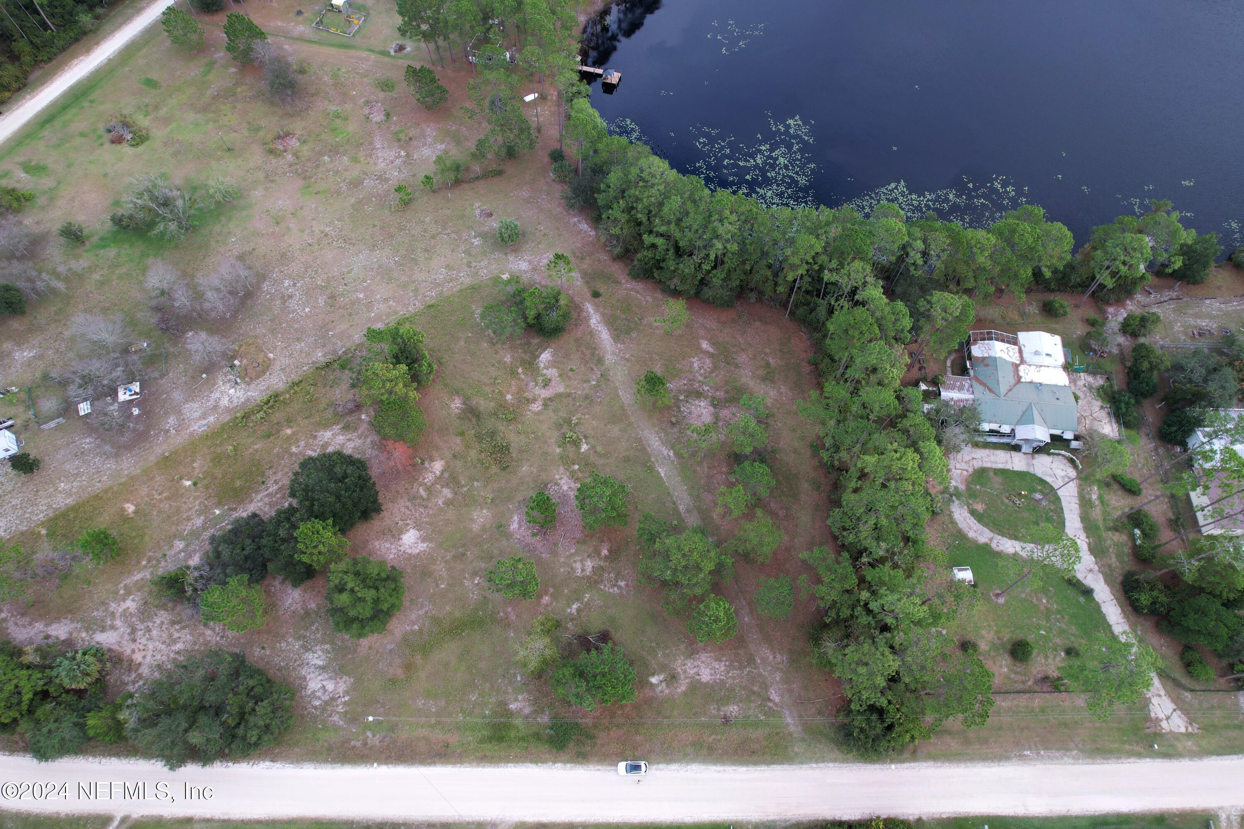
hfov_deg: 78.6
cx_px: 622
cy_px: 414
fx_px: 760
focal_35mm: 22
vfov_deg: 57.2
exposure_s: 1/20
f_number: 2.8
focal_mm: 8.38
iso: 100
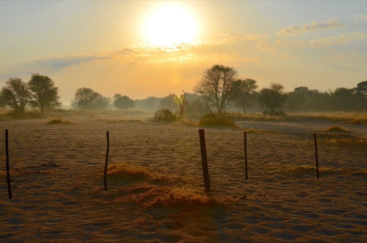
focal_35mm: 52
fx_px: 534
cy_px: 122
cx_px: 184
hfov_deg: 37.9
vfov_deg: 25.6
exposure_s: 1/640
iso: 200
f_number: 13
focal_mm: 35
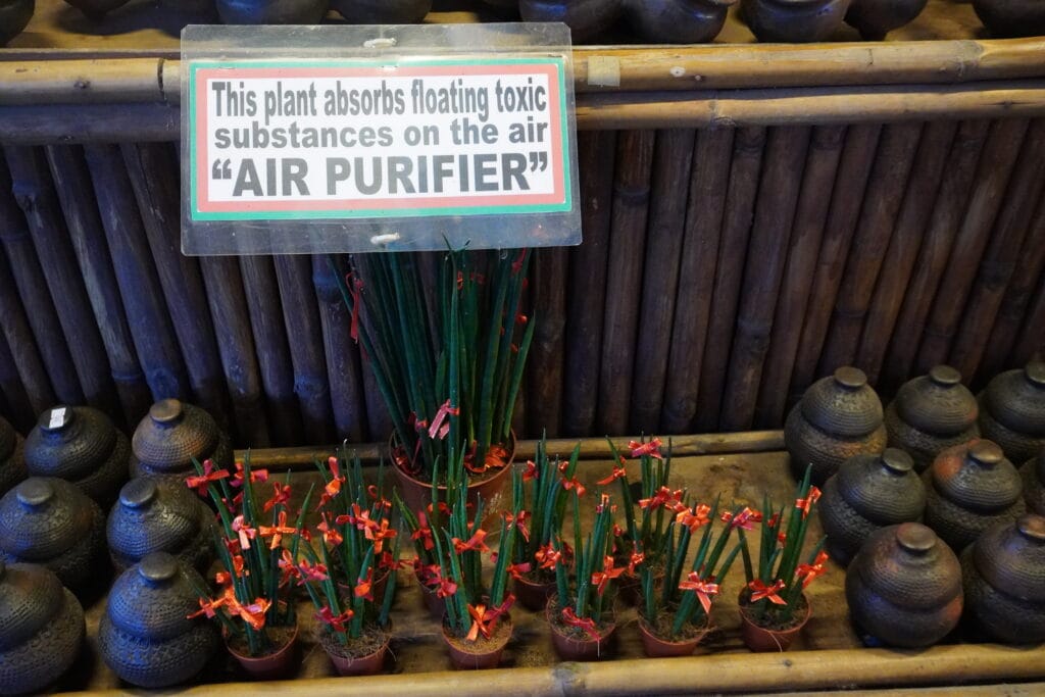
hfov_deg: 55.1
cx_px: 522
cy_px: 348
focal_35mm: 34
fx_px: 1002
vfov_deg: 38.4
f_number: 6.3
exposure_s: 1/20
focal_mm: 23
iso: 6400
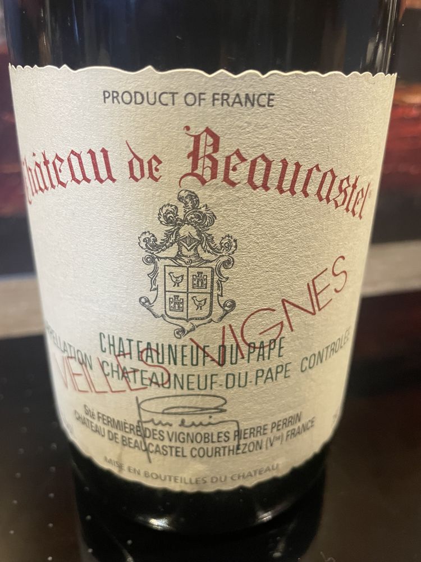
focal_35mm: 26
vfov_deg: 67.3
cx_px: 210
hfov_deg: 53.1
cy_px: 281
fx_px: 422
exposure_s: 1/60
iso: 400
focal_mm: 4.2
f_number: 1.6
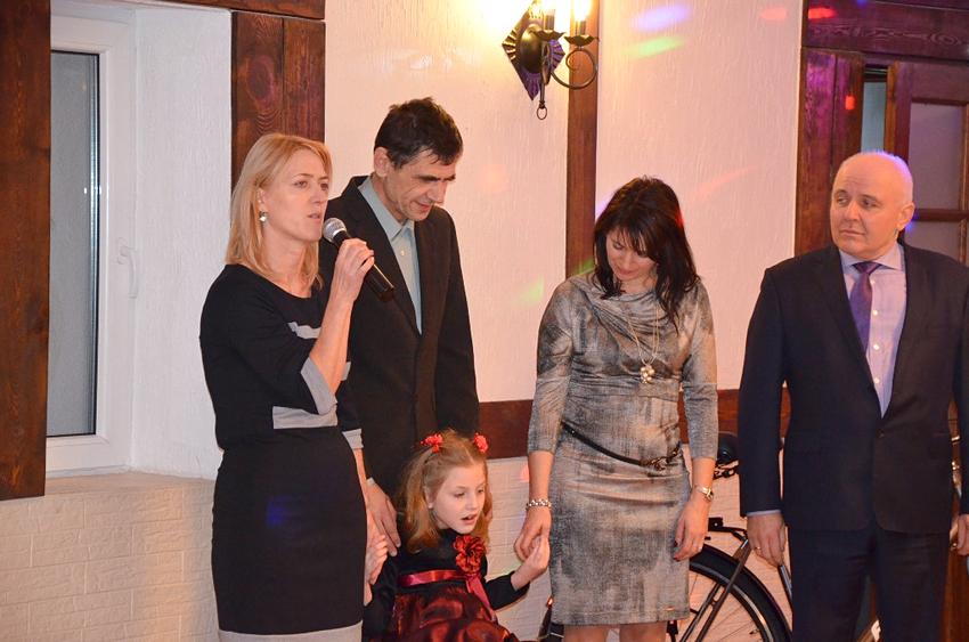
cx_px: 484
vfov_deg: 12.1
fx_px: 3022
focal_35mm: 112
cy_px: 321
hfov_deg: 18.2
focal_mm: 75
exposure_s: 1/60
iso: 3200
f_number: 5.3
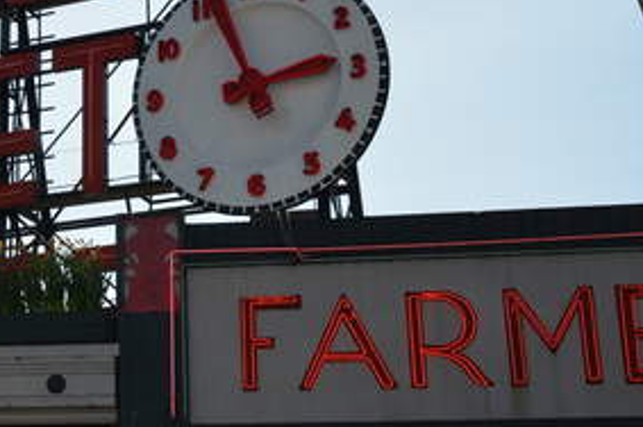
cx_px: -86
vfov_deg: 15.8
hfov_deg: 22.2
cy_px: 156
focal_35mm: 86
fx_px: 1537
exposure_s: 1/1250
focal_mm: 25
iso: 400
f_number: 9
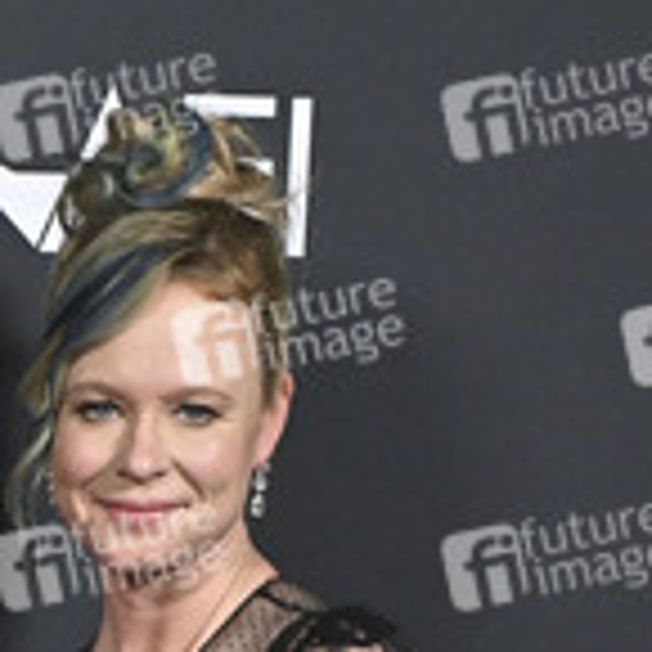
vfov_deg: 17.3
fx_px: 2088
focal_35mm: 98
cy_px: 670
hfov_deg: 16.4
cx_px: -281
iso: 2500
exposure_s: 1/320
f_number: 6.3
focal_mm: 37
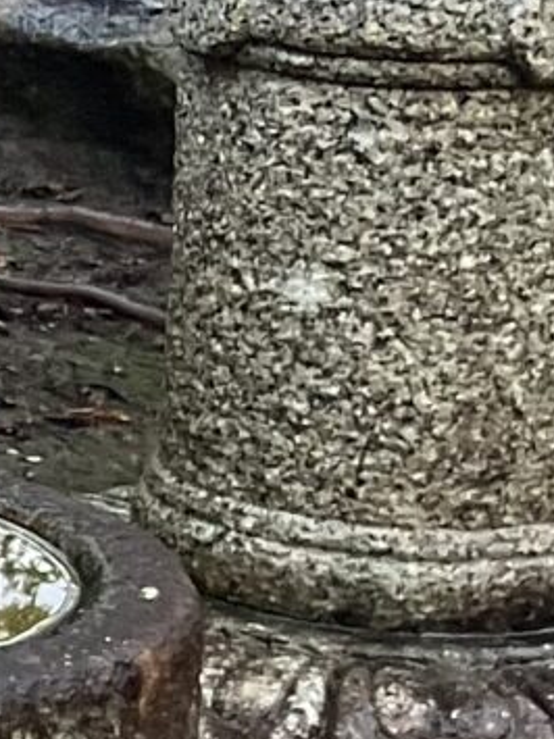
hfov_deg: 6.4
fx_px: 4313
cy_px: 21
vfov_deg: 9.7
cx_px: -1393
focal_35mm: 202
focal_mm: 3.99
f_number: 1.8
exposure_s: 1/68
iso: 80
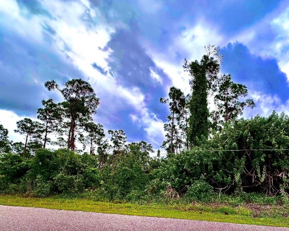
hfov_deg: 76.4
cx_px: 179
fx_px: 180
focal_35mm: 21
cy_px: 164
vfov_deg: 62.9
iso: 40
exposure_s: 1/350
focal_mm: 2.22
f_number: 2.2
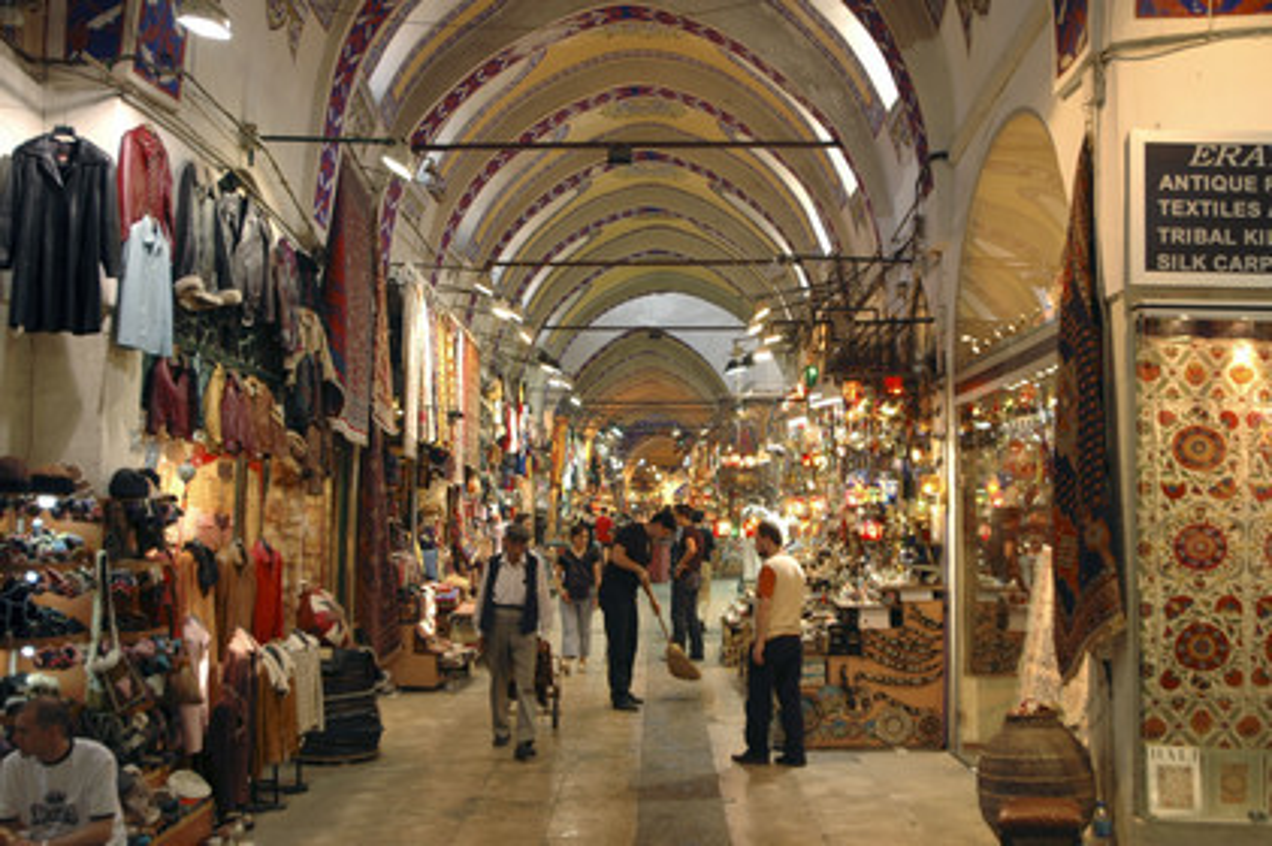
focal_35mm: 39
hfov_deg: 49.6
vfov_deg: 34.2
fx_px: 1377
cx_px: 636
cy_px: 423
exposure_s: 1/40
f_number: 3.2
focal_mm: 26
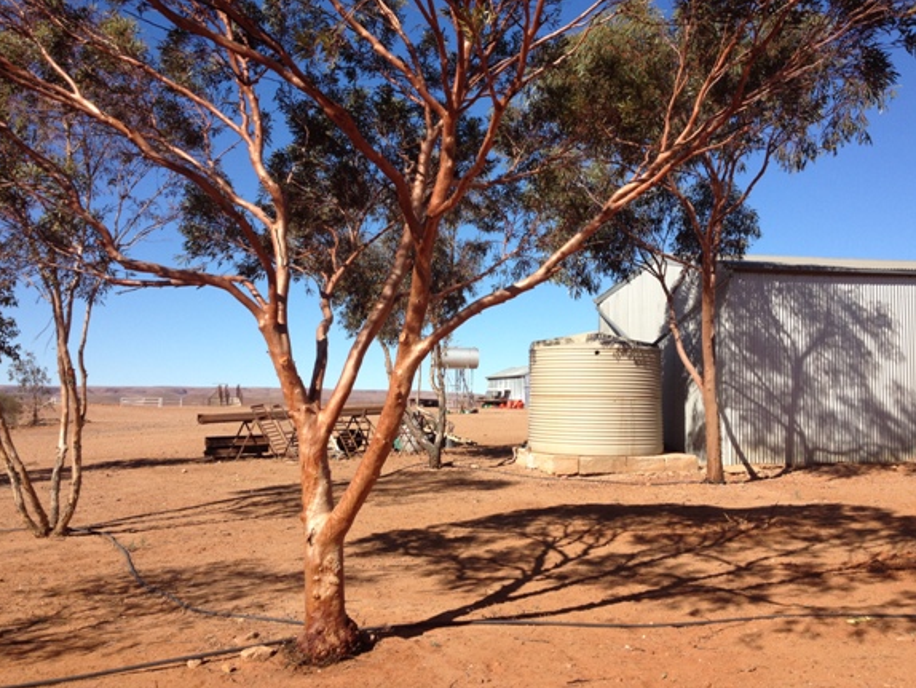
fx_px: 1032
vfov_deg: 36.8
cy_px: 314
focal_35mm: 39
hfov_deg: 47.8
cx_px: 472
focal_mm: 4.28
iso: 50
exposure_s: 1/1783
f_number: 2.4
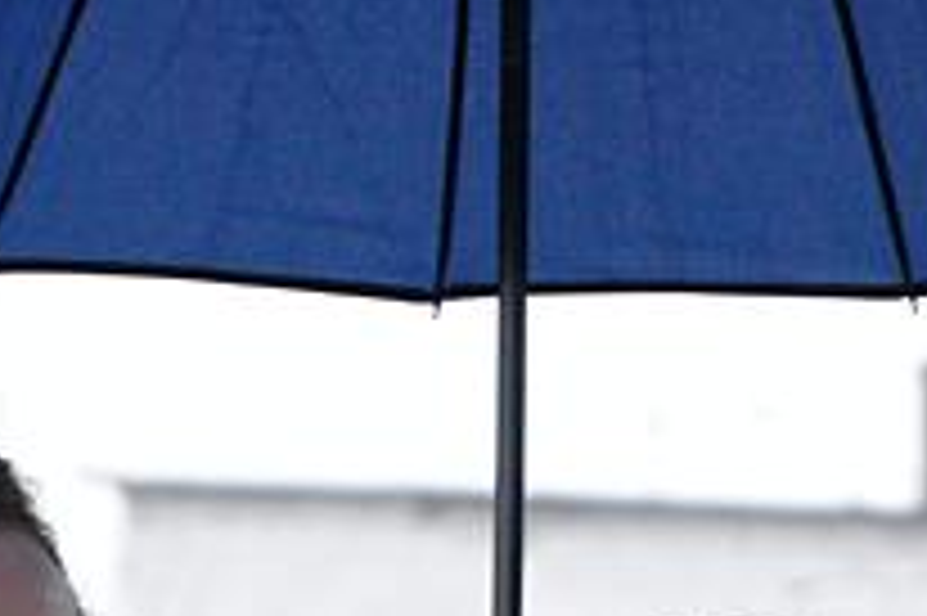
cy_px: 1194
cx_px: 760
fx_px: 16700
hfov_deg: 3.2
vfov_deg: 2.1
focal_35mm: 649
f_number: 5.6
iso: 2000
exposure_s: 1/80
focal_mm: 105
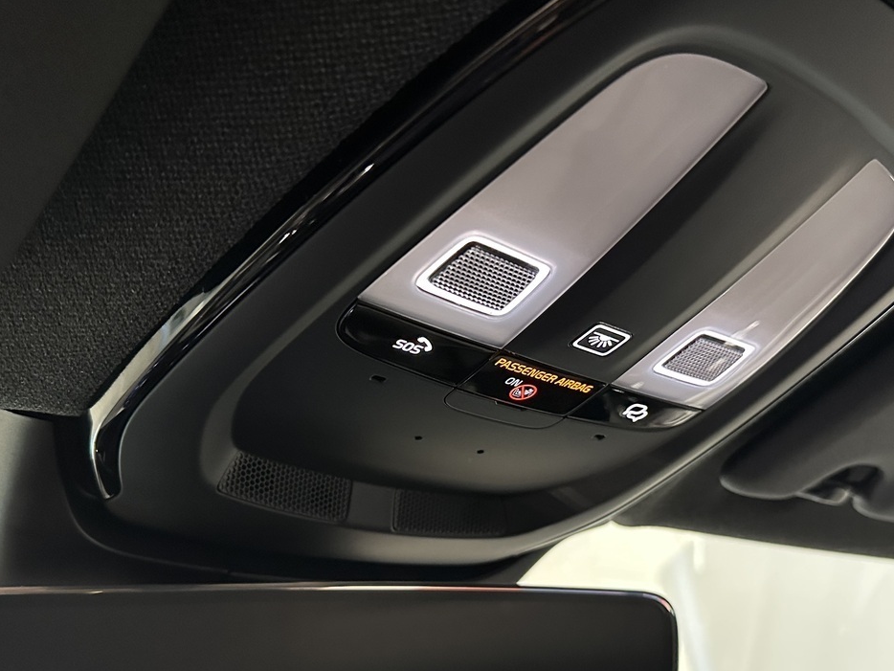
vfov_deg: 38.5
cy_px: 408
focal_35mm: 37
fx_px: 956
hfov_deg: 50.1
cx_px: 481
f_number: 1.78
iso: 800
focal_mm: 6.86
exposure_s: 1/39
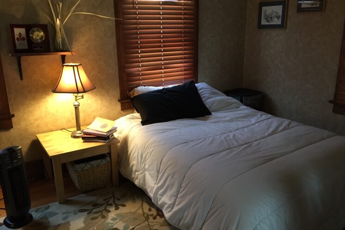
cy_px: 118
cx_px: 170
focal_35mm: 31
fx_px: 297
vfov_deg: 42.3
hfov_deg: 60.3
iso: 125
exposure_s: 1/30
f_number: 2.2
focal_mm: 4.15
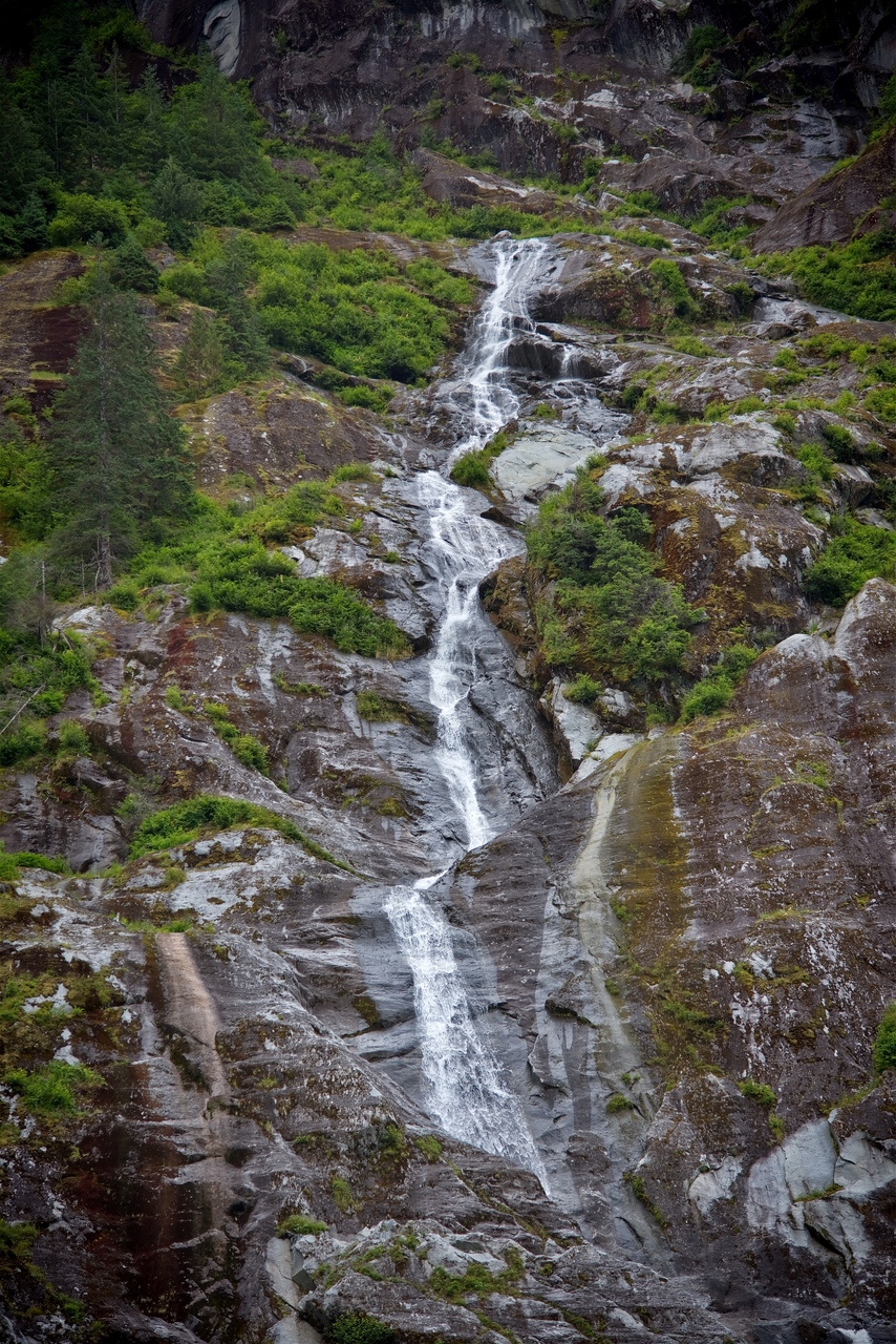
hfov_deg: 16.7
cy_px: 672
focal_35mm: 82
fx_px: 3059
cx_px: 448
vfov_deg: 24.8
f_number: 4
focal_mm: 82
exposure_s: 1/200
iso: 100
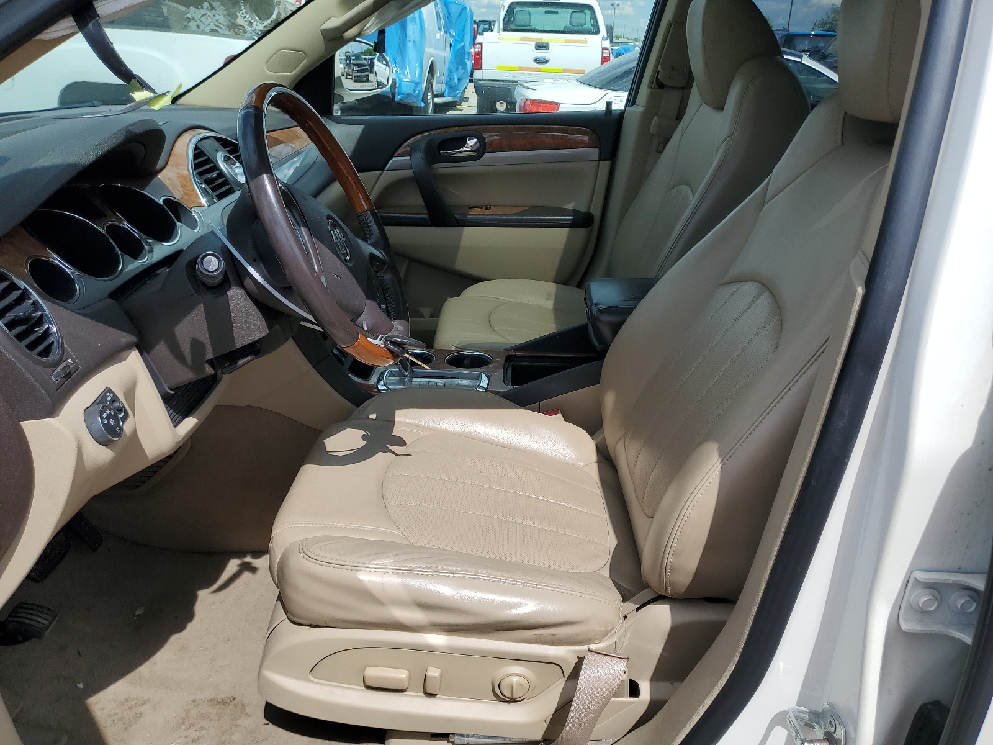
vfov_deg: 53.1
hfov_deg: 67.3
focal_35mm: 26
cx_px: 496
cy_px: 372
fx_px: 746
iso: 50
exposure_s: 1/3333
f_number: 1.5
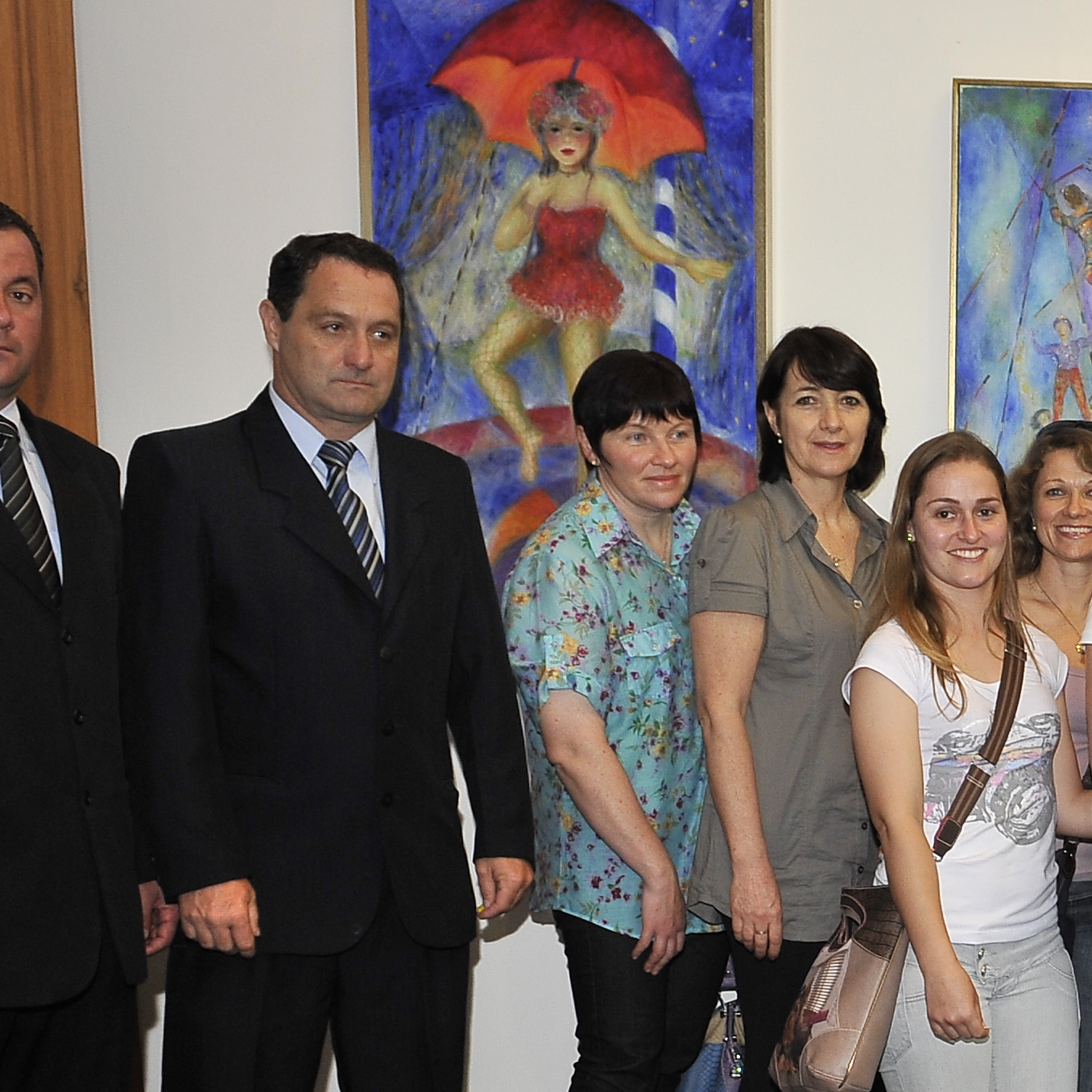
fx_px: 2284
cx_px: 1321
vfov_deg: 25.9
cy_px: 1010
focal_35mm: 64
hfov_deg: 24.3
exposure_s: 1/60
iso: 800
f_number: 5.6
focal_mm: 24
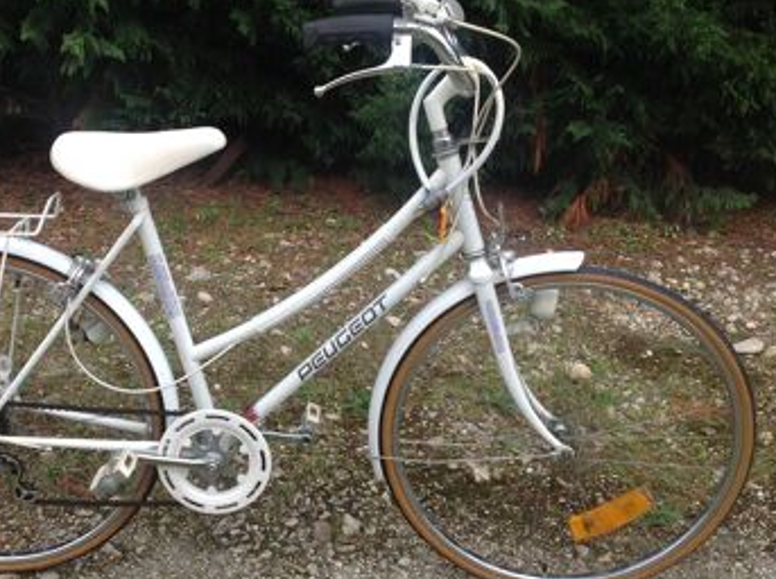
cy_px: 288
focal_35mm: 49
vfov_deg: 29.6
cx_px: 301
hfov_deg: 38.8
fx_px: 1097
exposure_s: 1/145
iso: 50
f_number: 2.4
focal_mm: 4.28
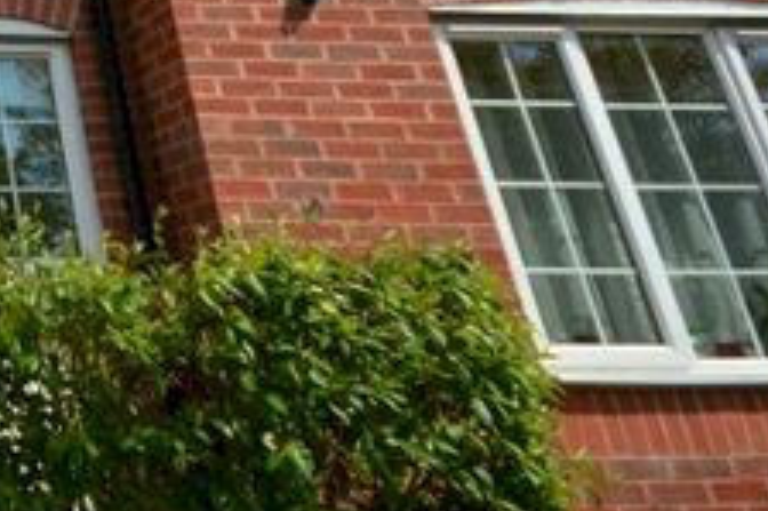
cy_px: -185
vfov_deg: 22.8
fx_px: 1099
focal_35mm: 52
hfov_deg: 26.7
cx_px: -401
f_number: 9
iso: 100
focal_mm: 11
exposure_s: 1/320
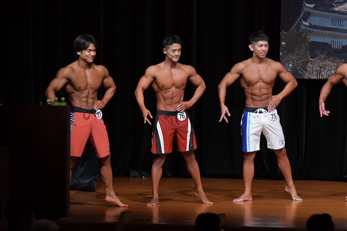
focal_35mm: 255
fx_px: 2457
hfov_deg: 8.1
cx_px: 174
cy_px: 116
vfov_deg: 5.4
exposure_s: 1/400
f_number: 5.6
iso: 5000
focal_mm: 170
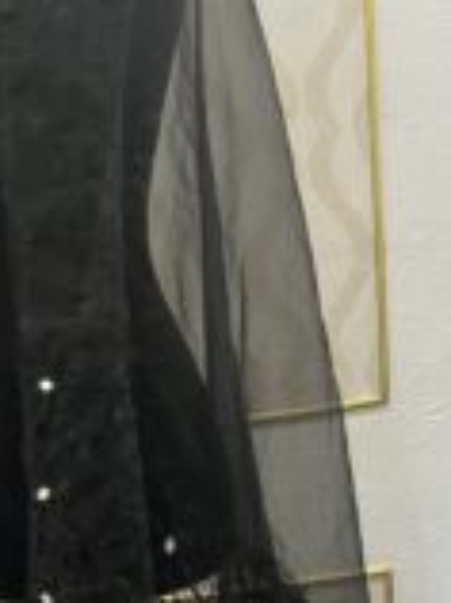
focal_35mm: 67
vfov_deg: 28.1
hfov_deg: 21.2
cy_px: 529
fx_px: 1167
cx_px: 10
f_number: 1.5
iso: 200
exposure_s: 1/60
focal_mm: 5.7
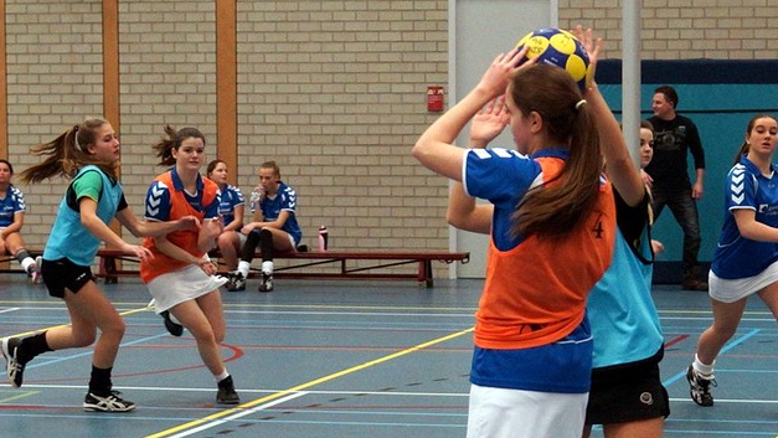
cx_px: 408
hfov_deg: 27.5
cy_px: 235
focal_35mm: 77
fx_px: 1589
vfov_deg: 15.7
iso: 1000
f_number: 2.8
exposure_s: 1/250
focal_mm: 30
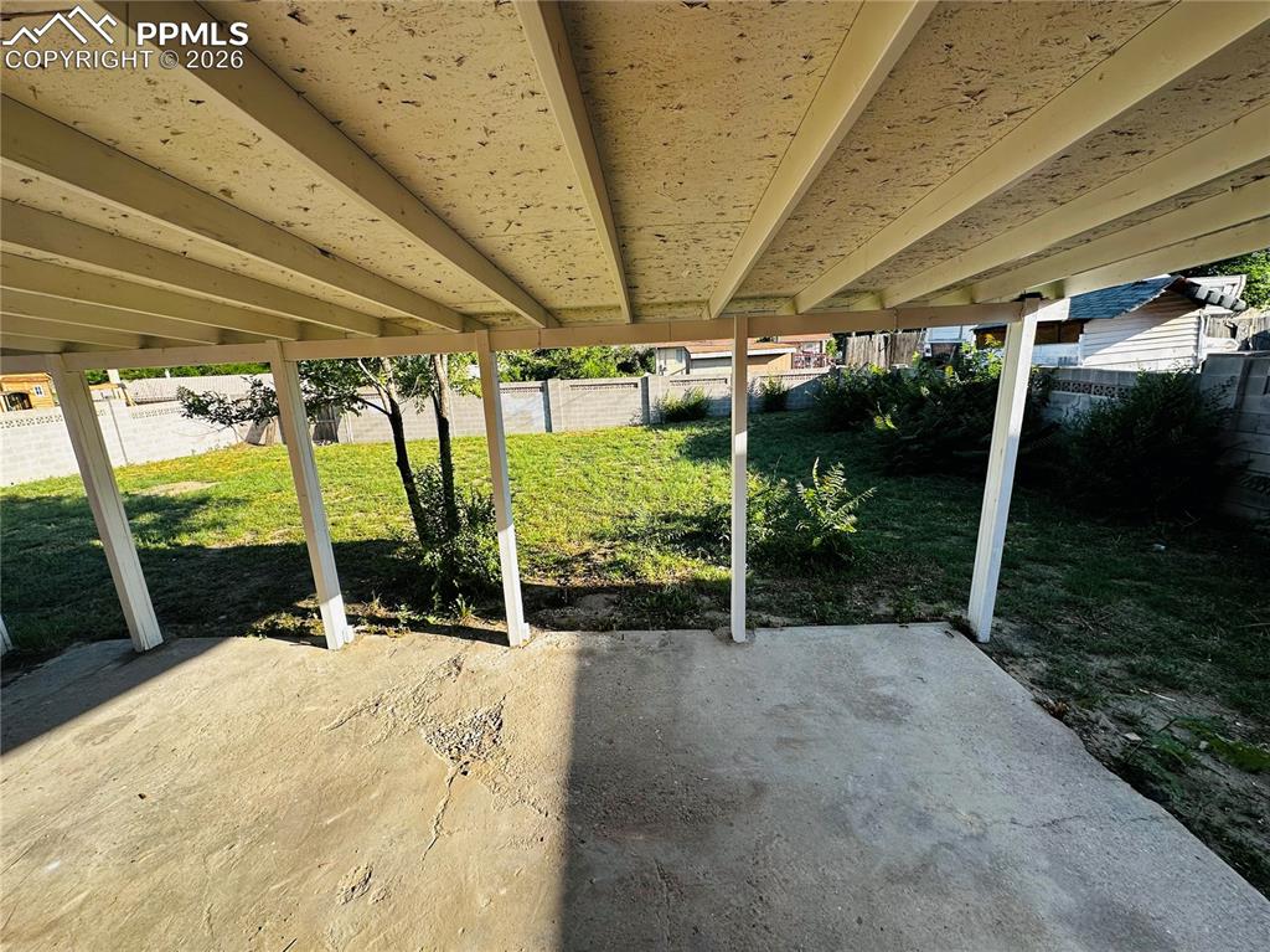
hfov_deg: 102.1
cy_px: 476
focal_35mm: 14
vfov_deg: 85.6
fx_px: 513
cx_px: 635
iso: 40
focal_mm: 2.22
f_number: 2.2
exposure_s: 1/593
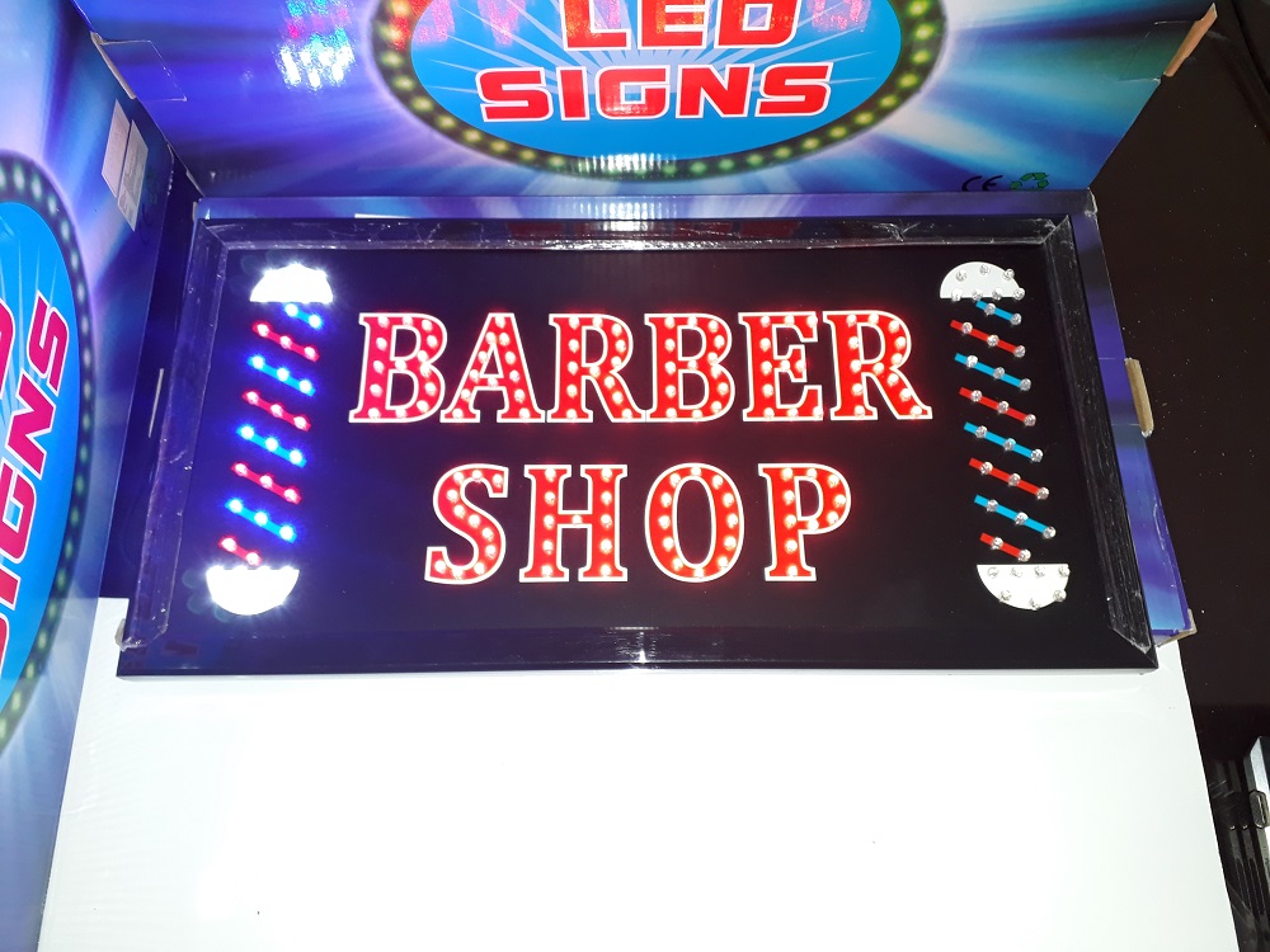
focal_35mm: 27
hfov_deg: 65.3
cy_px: 476
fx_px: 991
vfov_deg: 51.4
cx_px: 635
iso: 100
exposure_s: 1/30
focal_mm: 3.6
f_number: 1.9
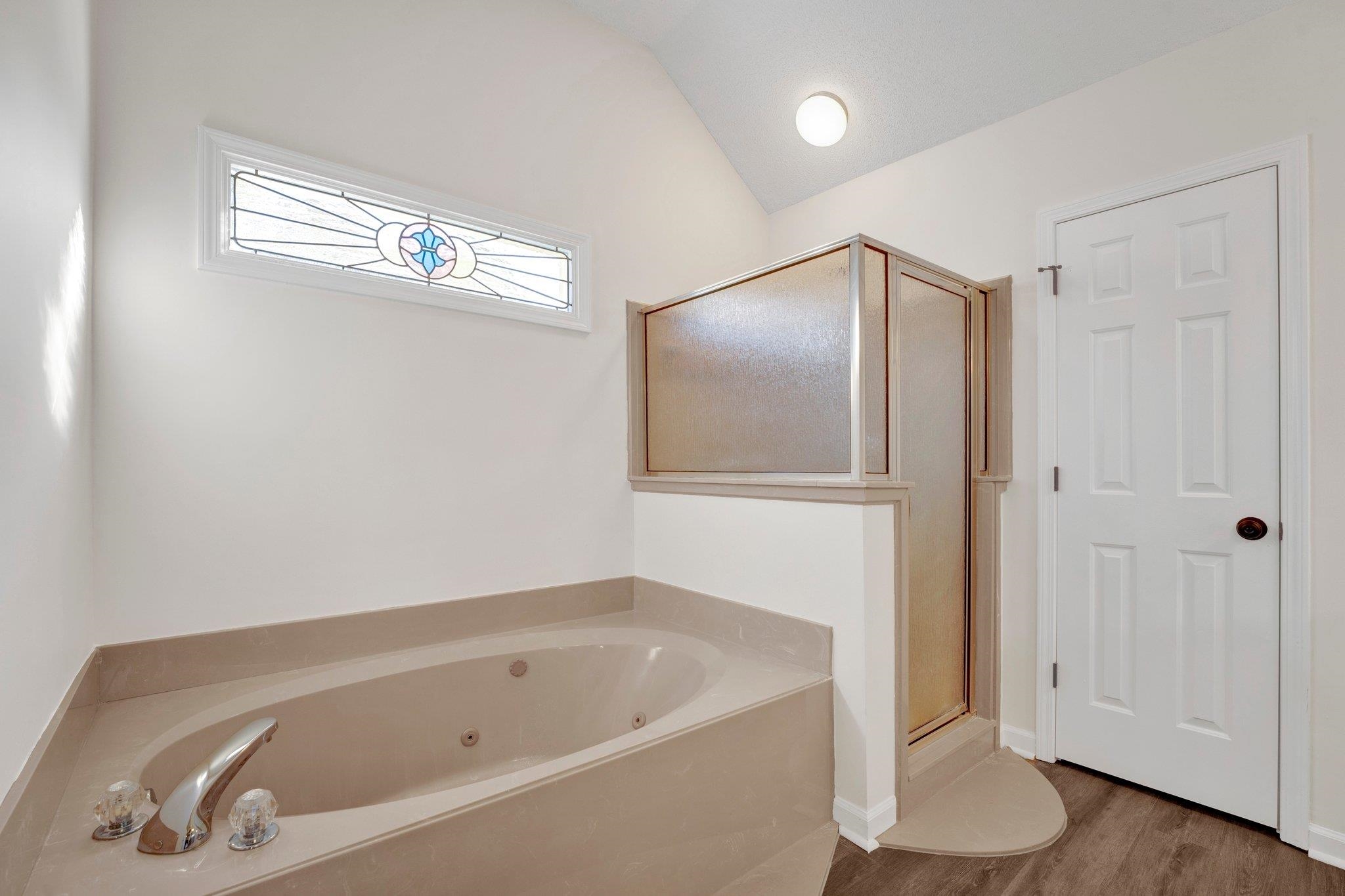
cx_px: 672
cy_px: 448
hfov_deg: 97.8
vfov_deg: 74.8
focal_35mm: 16
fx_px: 586
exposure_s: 1/40
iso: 400
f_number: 8
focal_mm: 15.7
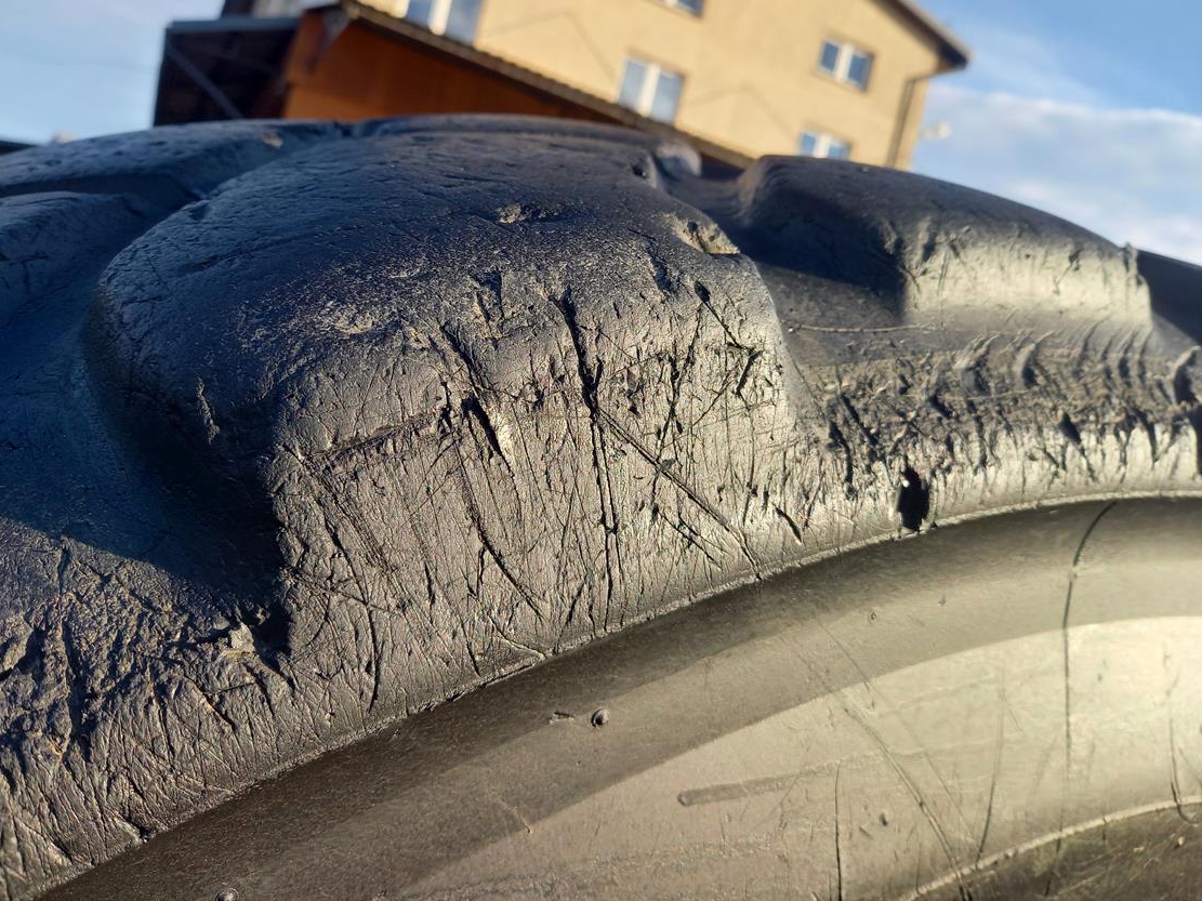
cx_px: 557
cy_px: 419
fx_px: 937
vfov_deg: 51.3
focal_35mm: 27
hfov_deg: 65.2
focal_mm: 4.65
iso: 50
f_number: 1.8
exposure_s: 1/282
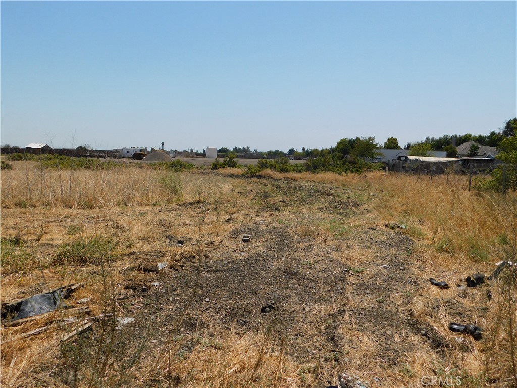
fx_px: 448
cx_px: 258
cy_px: 194
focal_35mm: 30
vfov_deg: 46.8
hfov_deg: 60.0
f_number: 6.4
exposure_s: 1/800
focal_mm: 5.3
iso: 125
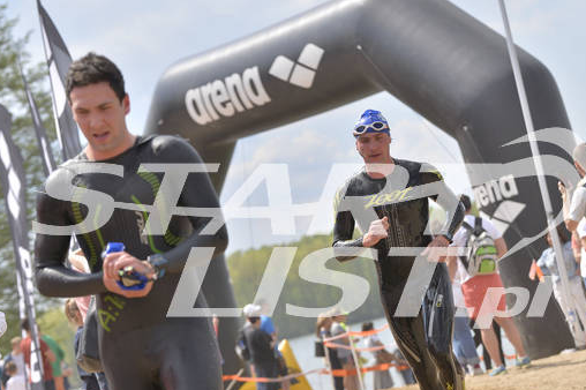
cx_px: 336
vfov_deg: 11.8
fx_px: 1887
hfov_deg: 17.6
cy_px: 227
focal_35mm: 116
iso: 200
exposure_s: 1/2500
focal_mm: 92
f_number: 4
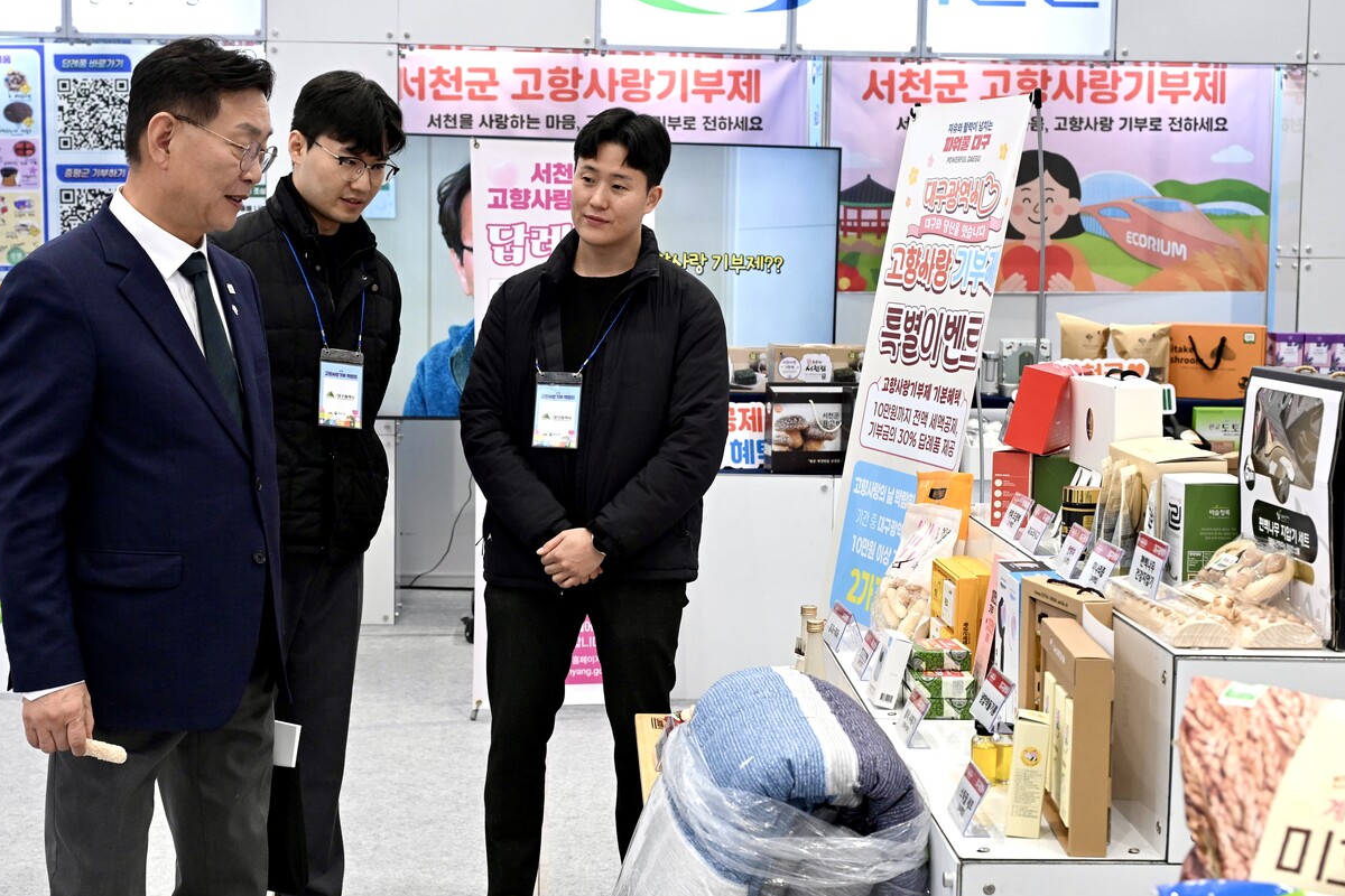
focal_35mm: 48
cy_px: 423
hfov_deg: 41.1
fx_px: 1793
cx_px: 655
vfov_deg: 28.1
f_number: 5.6
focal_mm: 45
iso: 1600
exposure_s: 1/125
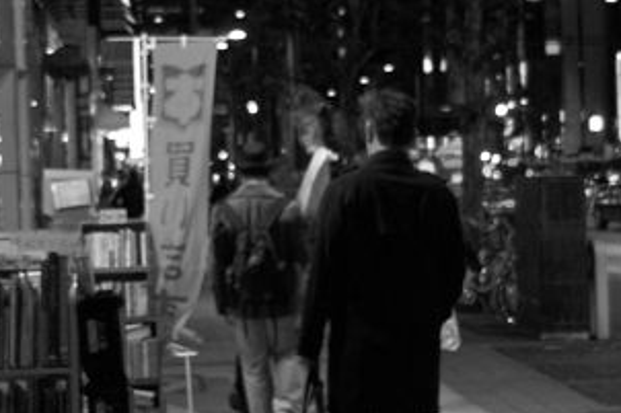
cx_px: 364
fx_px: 1810
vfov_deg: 13.0
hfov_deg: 19.5
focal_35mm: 105
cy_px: 183
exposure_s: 1/40
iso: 1250
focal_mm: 21
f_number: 3.2
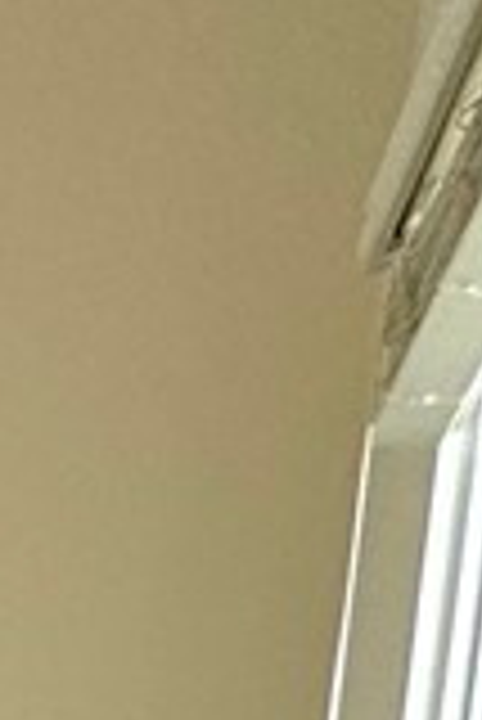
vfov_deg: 15.9
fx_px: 1864
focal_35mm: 93
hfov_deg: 7.0
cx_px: -1743
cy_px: 1530
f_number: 2.2
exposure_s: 1/145
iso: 40
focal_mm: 2.22
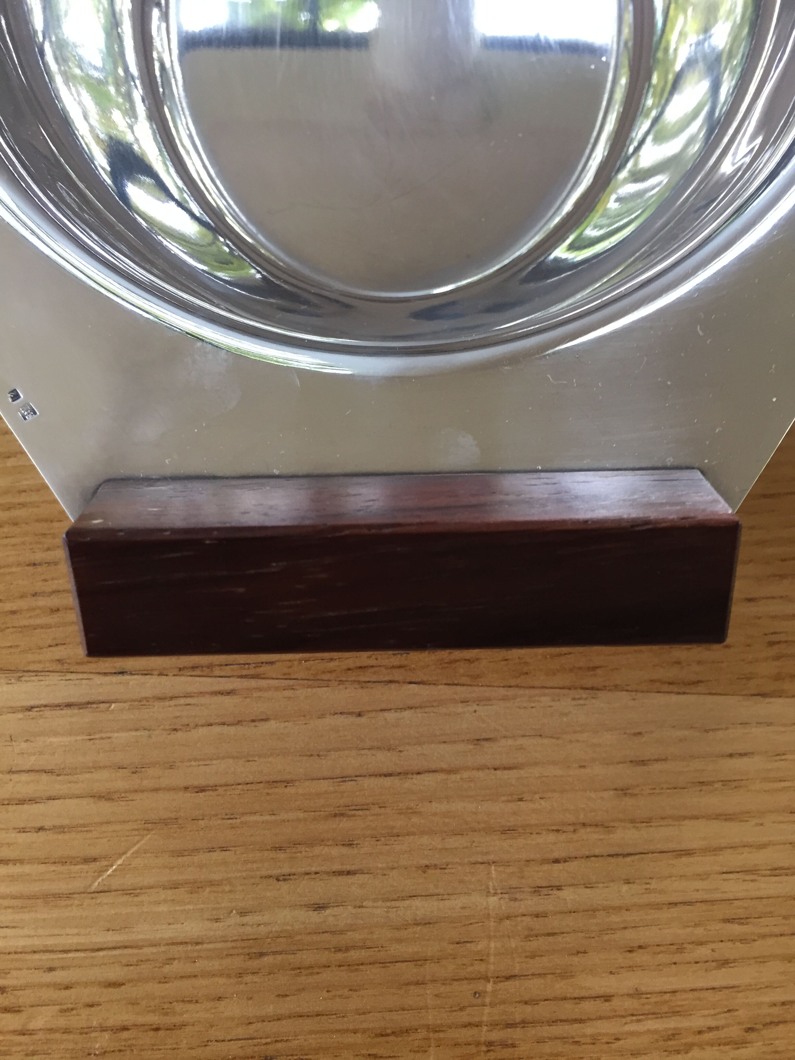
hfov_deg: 48.2
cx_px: 398
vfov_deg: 61.7
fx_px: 888
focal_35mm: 29
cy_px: 530
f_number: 2.2
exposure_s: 1/33
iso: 125
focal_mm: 4.15
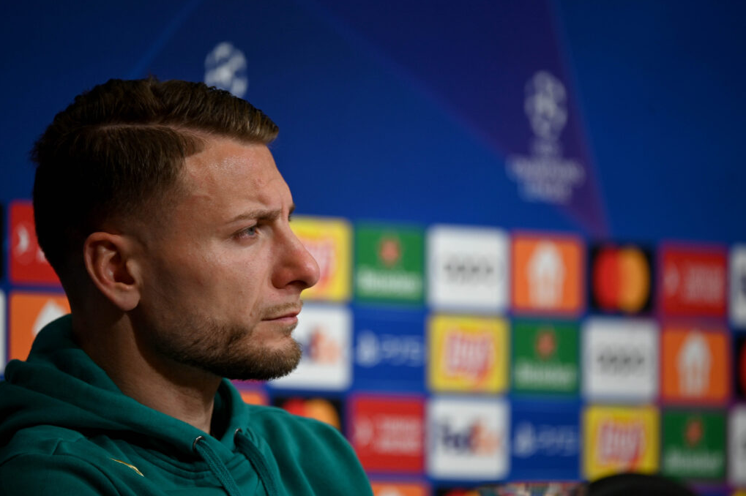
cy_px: 248
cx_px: 373
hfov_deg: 5.1
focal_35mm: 402
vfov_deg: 3.4
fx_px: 8325
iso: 500
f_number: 4.5
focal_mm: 400
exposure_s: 1/125
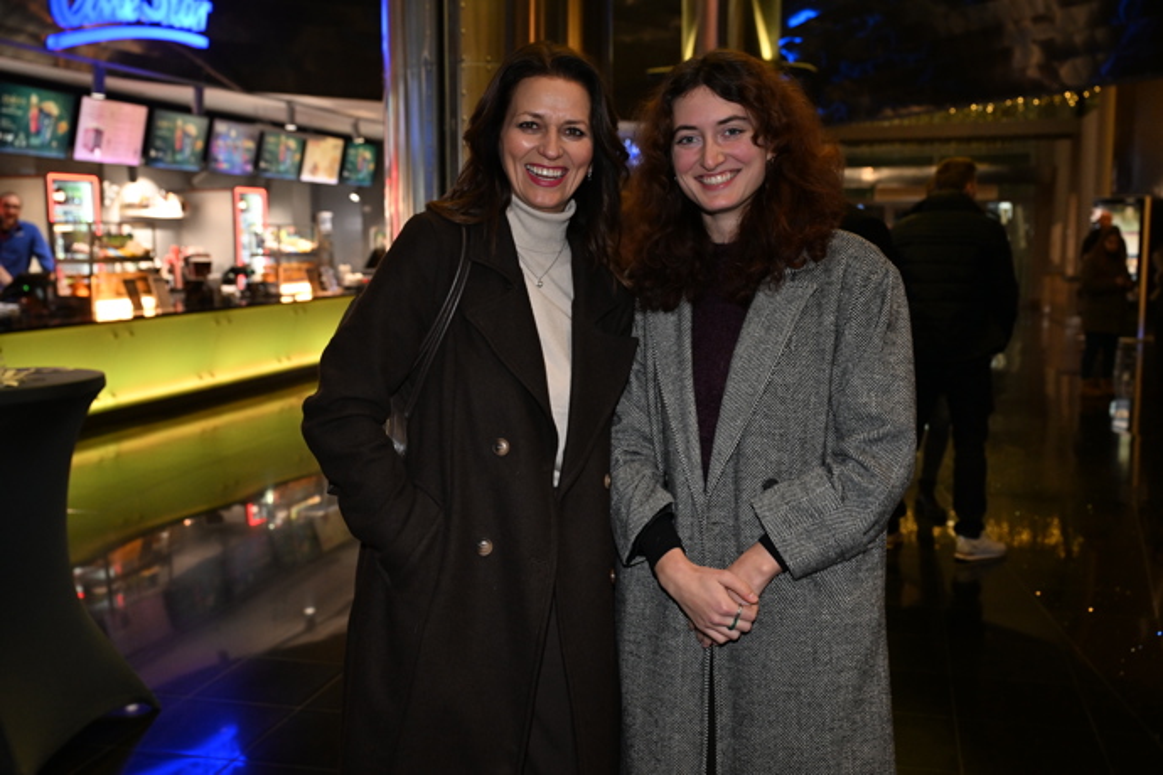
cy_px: 388
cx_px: 582
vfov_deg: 35.1
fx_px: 1228
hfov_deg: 50.7
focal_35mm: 38
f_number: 4.5
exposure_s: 1/125
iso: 2500
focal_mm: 38
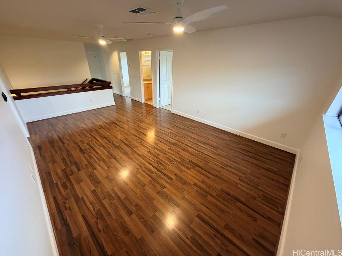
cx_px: 171
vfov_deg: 85.7
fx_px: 138
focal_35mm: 14
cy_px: 128
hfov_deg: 102.1
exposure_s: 1/60
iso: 250
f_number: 2.2
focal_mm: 2.22
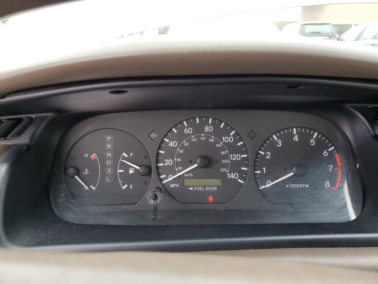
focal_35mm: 26
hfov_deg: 67.3
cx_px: 189
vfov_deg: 53.1
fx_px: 284
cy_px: 142
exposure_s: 1/161
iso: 50
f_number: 1.5
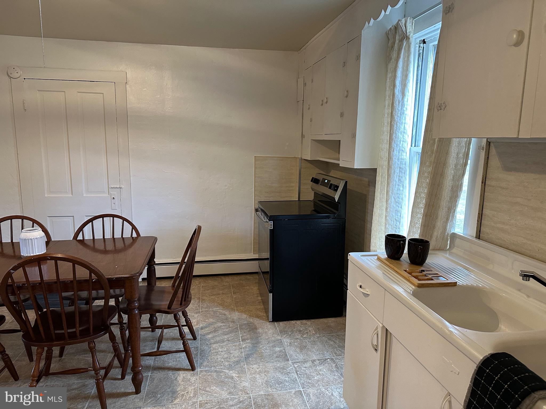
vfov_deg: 56.8
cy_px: 204
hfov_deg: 71.6
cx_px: 273
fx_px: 379
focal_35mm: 24
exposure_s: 1/60
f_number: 1.78
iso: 320
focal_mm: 6.86
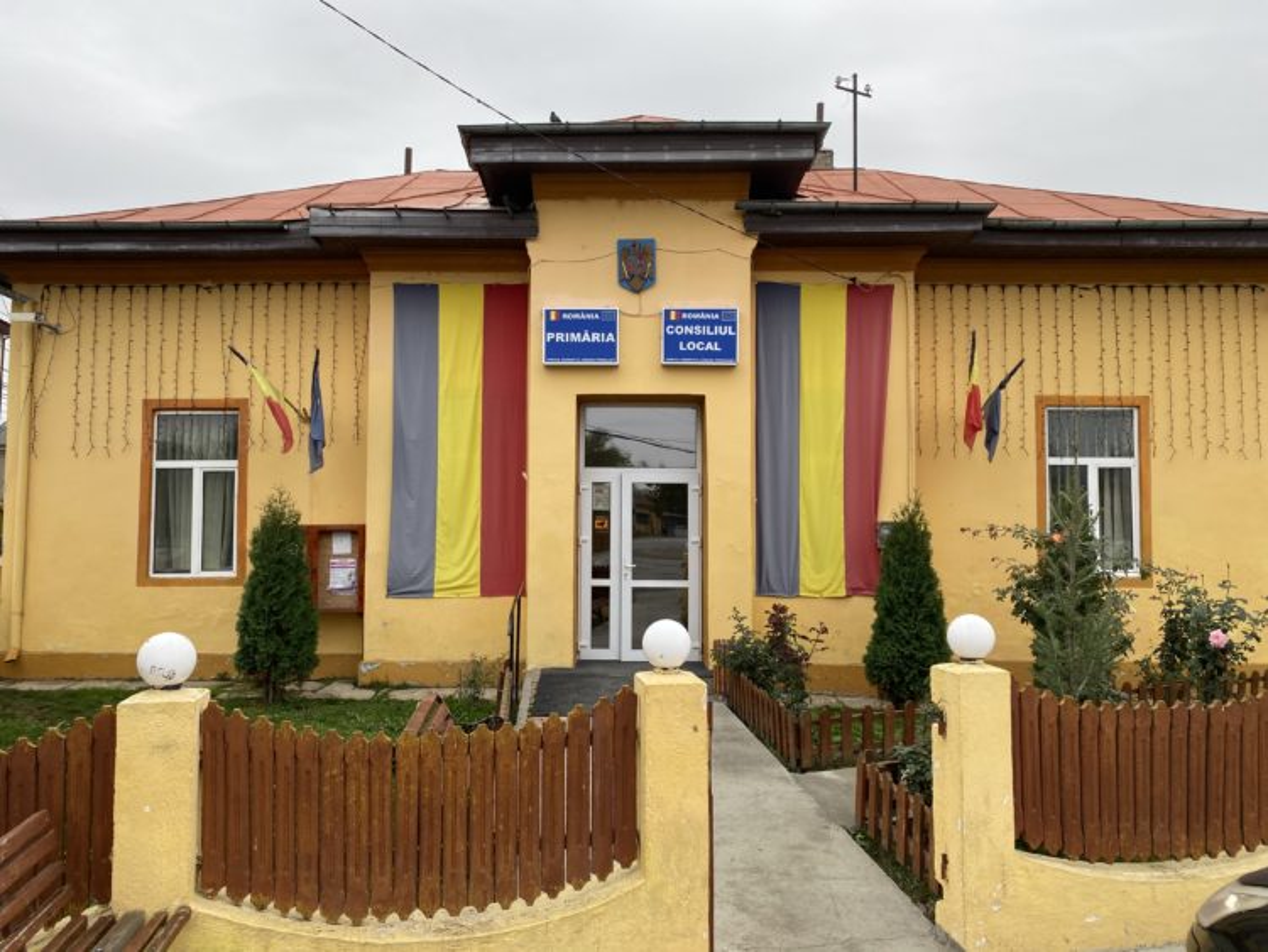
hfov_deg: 67.3
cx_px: 634
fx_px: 953
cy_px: 476
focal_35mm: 26
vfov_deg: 53.1
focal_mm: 4.25
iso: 32
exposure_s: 1/259
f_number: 1.8
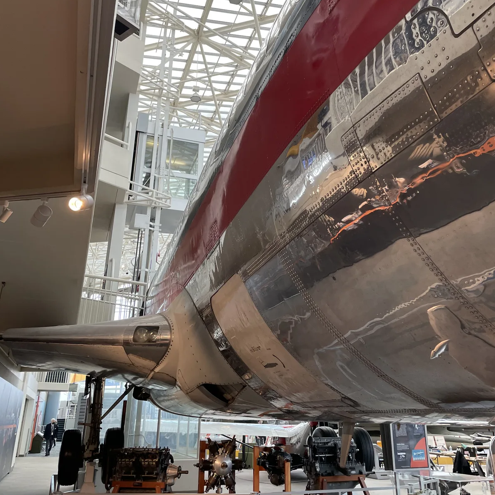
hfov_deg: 52.5
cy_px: 198
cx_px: 247
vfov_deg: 52.2
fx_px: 502
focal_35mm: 31
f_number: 1.6
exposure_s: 1/120
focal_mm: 4.2
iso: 125
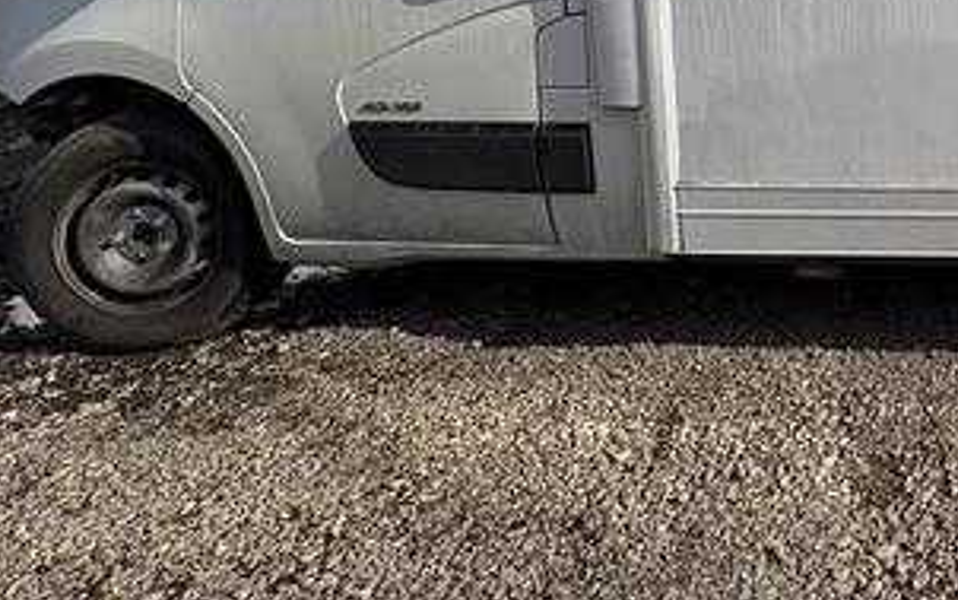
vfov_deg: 23.4
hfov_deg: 33.4
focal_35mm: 44
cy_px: -302
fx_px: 1149
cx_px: 1240
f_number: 2.2
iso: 50
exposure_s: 1/2208
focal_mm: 2.22
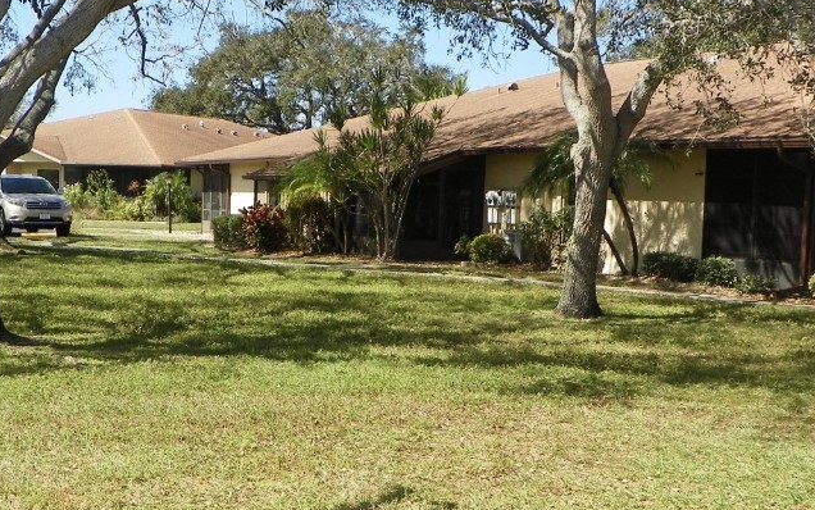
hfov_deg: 35.1
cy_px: 309
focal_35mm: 58
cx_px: 364
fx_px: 1289
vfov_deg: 22.3
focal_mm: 6.1
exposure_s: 1/320
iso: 64
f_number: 4.5
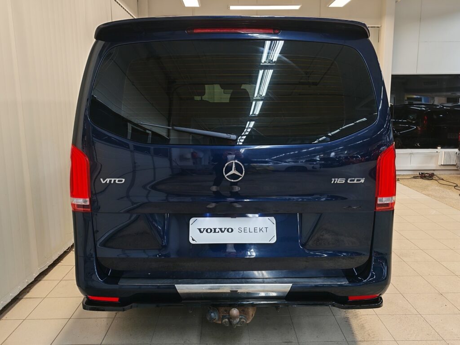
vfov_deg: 48.2
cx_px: 230
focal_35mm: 29
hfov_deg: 61.7
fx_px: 385
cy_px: 172
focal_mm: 5.4
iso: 80
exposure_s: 1/50
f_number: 1.6
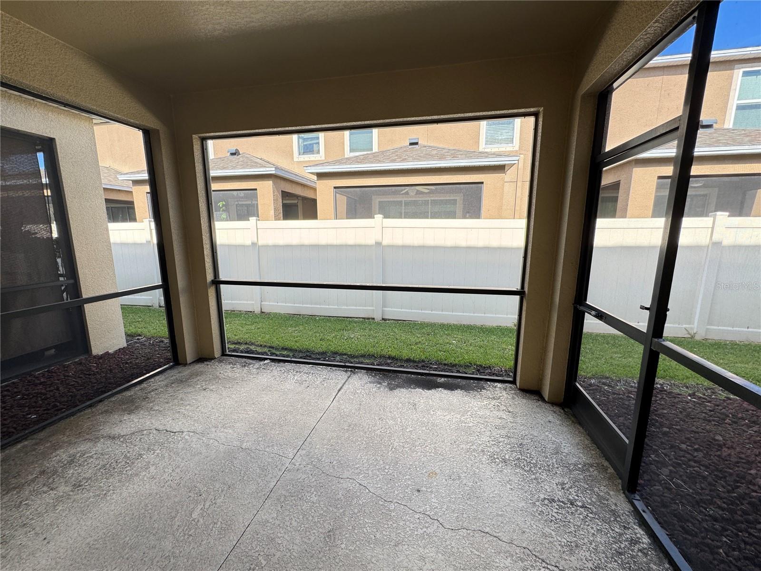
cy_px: 286
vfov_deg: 85.7
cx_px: 380
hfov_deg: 102.1
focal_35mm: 14
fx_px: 308
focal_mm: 2.22
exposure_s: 1/181
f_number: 2.2
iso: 40
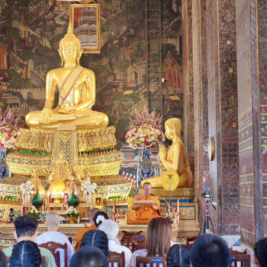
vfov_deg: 26.9
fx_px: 558
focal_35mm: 64
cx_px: 119
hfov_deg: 26.9
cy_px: 134
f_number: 5
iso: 1600
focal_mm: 50
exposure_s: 1/50
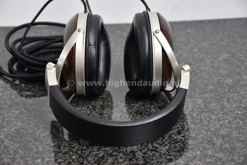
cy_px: 82
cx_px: 124
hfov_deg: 20.6
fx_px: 679
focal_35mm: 99
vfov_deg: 13.8
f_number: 5
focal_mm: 66
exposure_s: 1/60
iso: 560
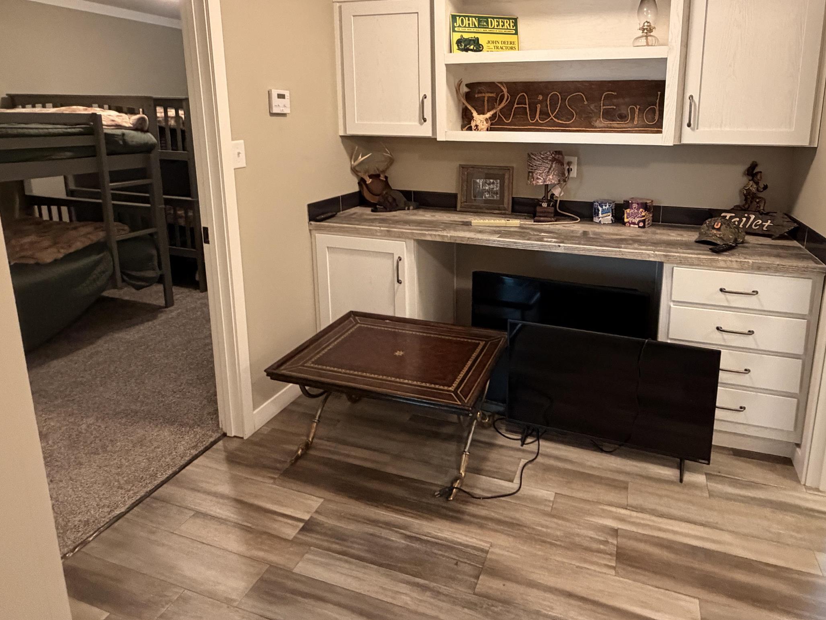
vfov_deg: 61.9
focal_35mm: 21
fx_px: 501
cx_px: 496
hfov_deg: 78.1
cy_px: 206
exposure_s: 1/60
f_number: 2.2
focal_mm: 2.22
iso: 640
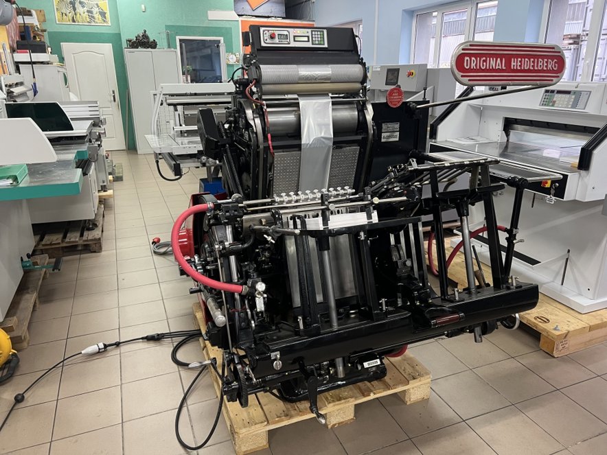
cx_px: 304
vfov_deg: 53.1
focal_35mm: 26
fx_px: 456
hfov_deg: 67.3
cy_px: 228
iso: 160
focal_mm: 5.7
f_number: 1.5
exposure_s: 1/50
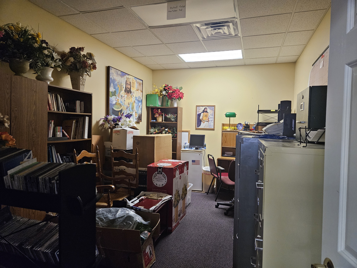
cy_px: 134
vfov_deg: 58.9
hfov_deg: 73.9
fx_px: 237
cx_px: 178
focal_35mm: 23
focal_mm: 5.4
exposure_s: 1/120
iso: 500
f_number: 1.8
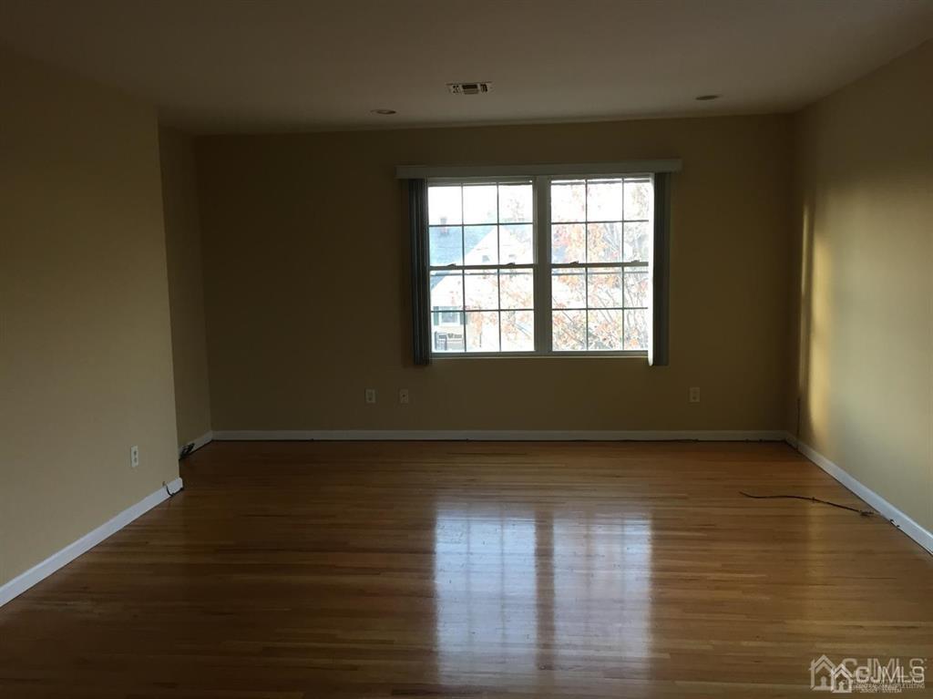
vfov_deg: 48.2
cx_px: 466
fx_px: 781
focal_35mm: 29
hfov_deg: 61.7
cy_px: 350
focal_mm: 4.15
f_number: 2.2
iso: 32
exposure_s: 1/30
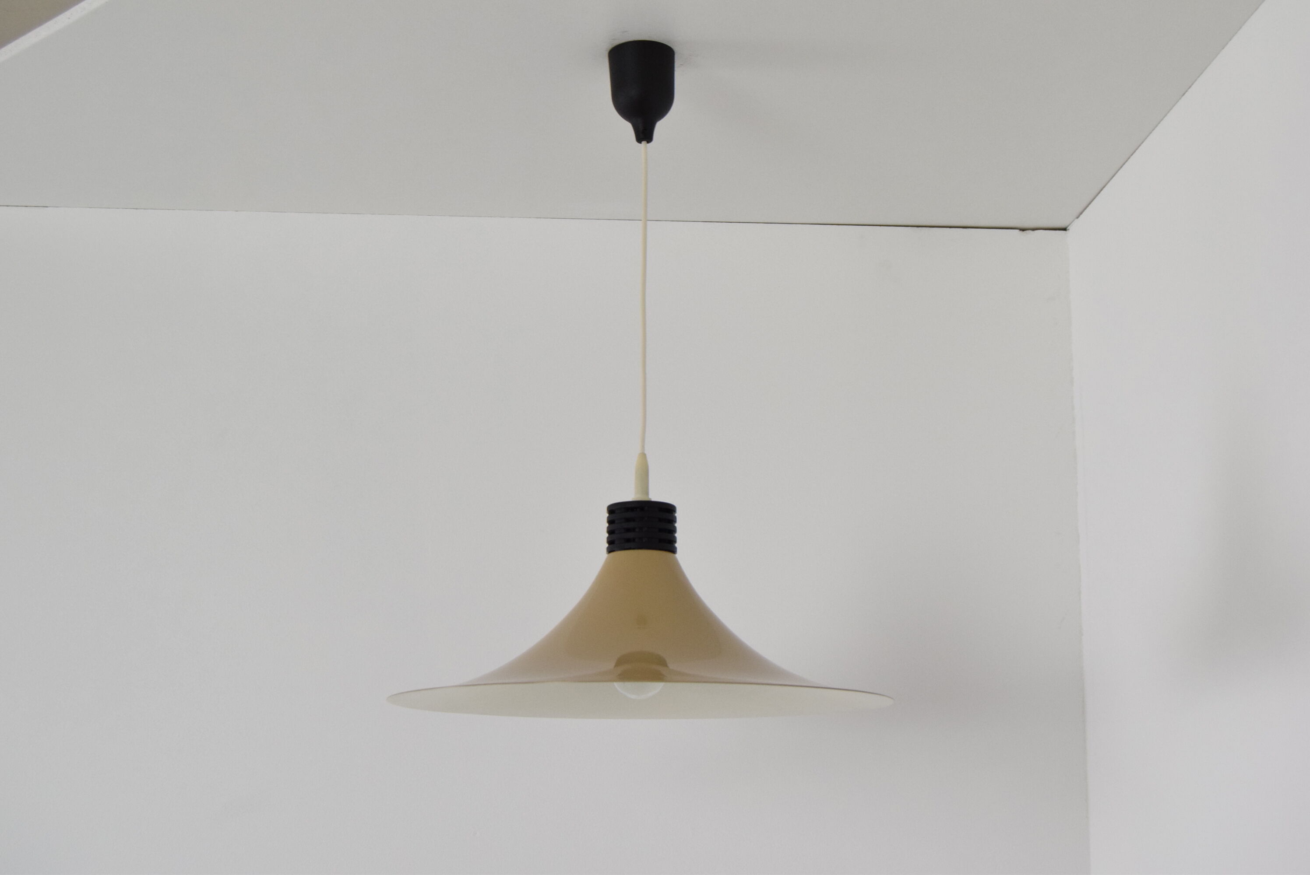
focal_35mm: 48
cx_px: 655
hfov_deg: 41.1
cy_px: 438
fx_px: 1748
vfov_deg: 28.1
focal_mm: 32
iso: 1600
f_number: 7.1
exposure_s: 1/200
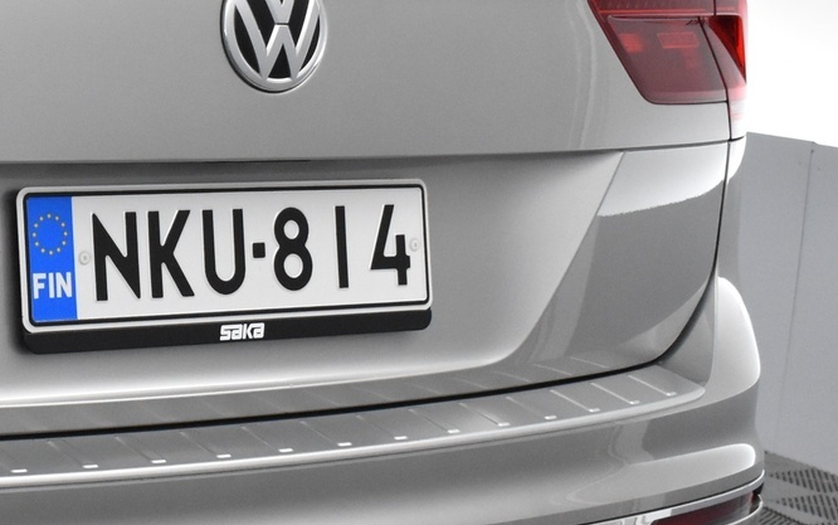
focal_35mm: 104
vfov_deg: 12.6
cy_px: 305
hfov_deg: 19.0
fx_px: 2376
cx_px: -139
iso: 3200
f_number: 6.3
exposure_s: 1/160
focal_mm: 28
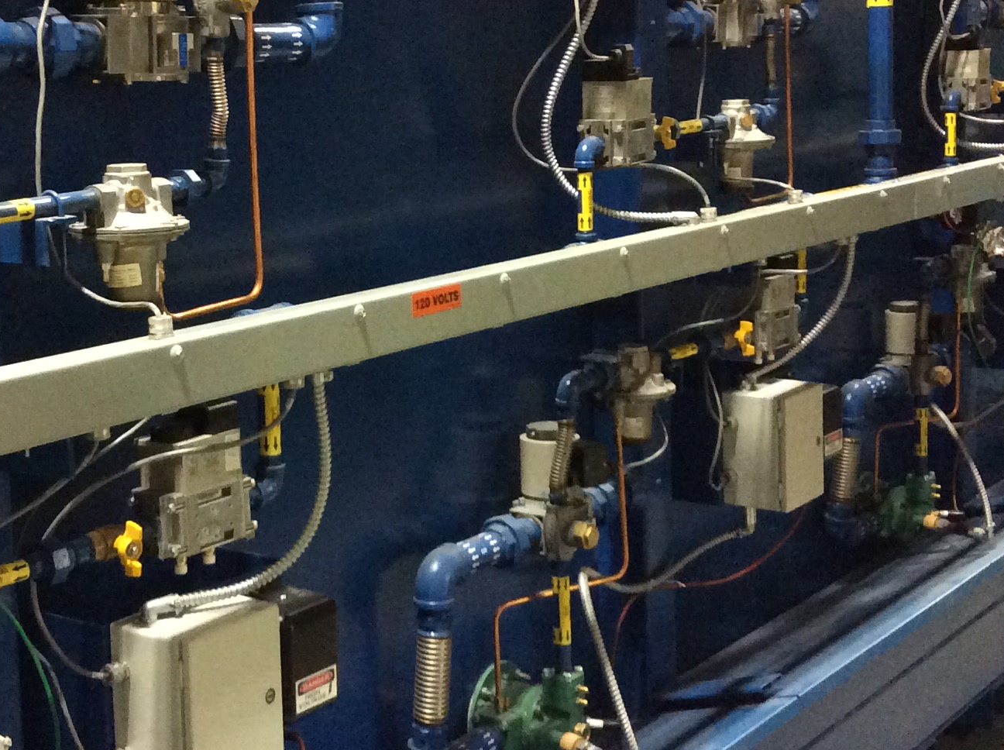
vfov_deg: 22.8
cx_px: 377
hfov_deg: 30.2
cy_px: 267
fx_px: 1854
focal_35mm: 64
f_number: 2.4
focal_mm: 3.3
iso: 320
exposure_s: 1/15
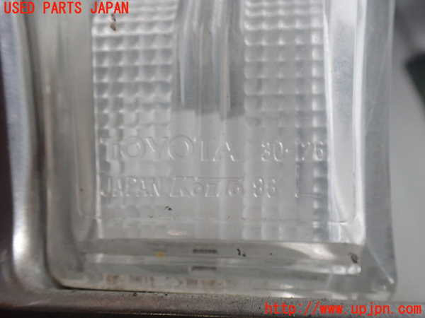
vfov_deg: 46.8
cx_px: 212
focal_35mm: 30
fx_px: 368
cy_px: 159
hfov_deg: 60.0
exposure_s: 1/60
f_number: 2.3
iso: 800
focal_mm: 5.4
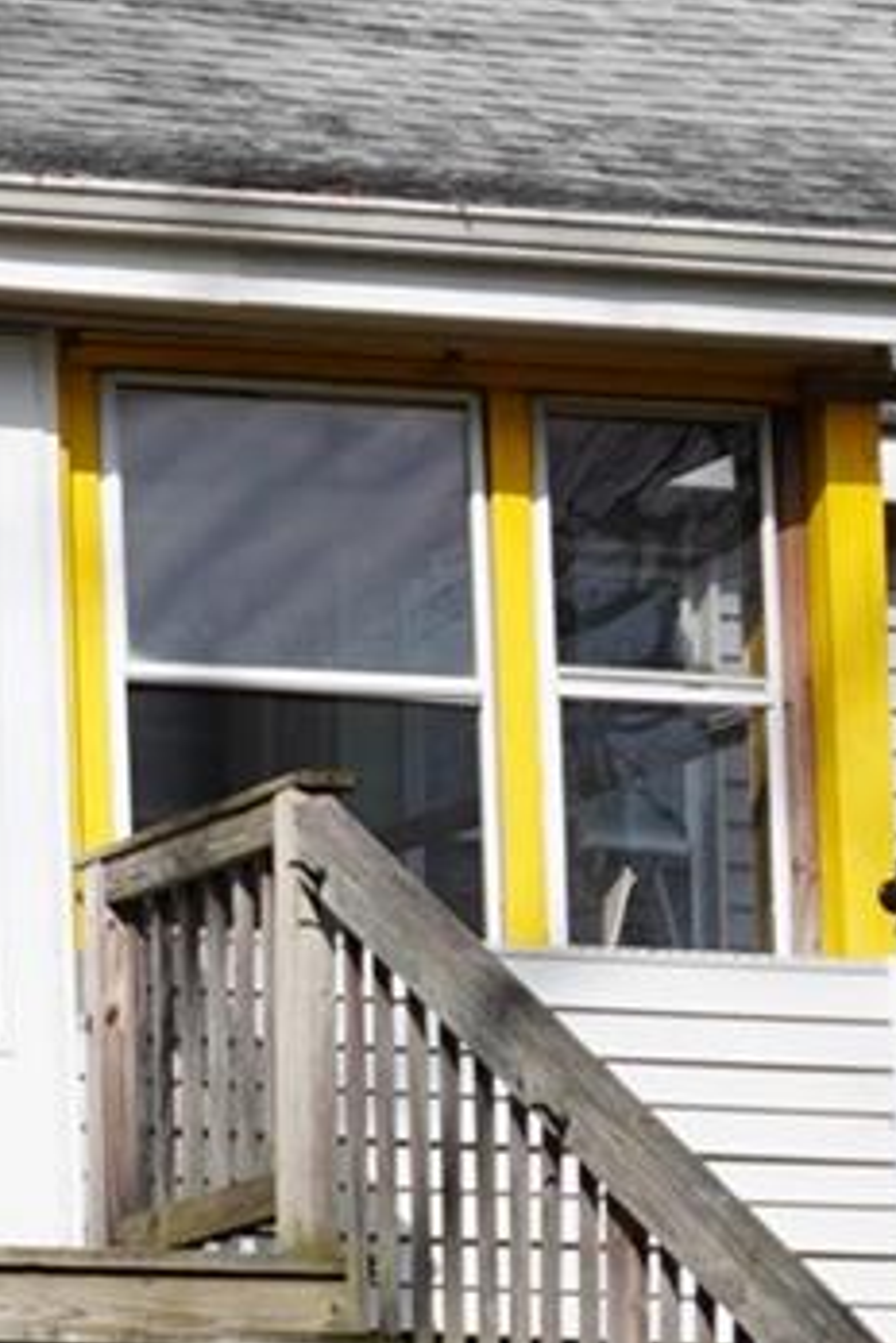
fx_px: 9221
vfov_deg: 8.3
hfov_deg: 5.4
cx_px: -1151
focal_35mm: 247
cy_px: 1052
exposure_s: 1/800
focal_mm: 28
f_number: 5.6
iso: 100
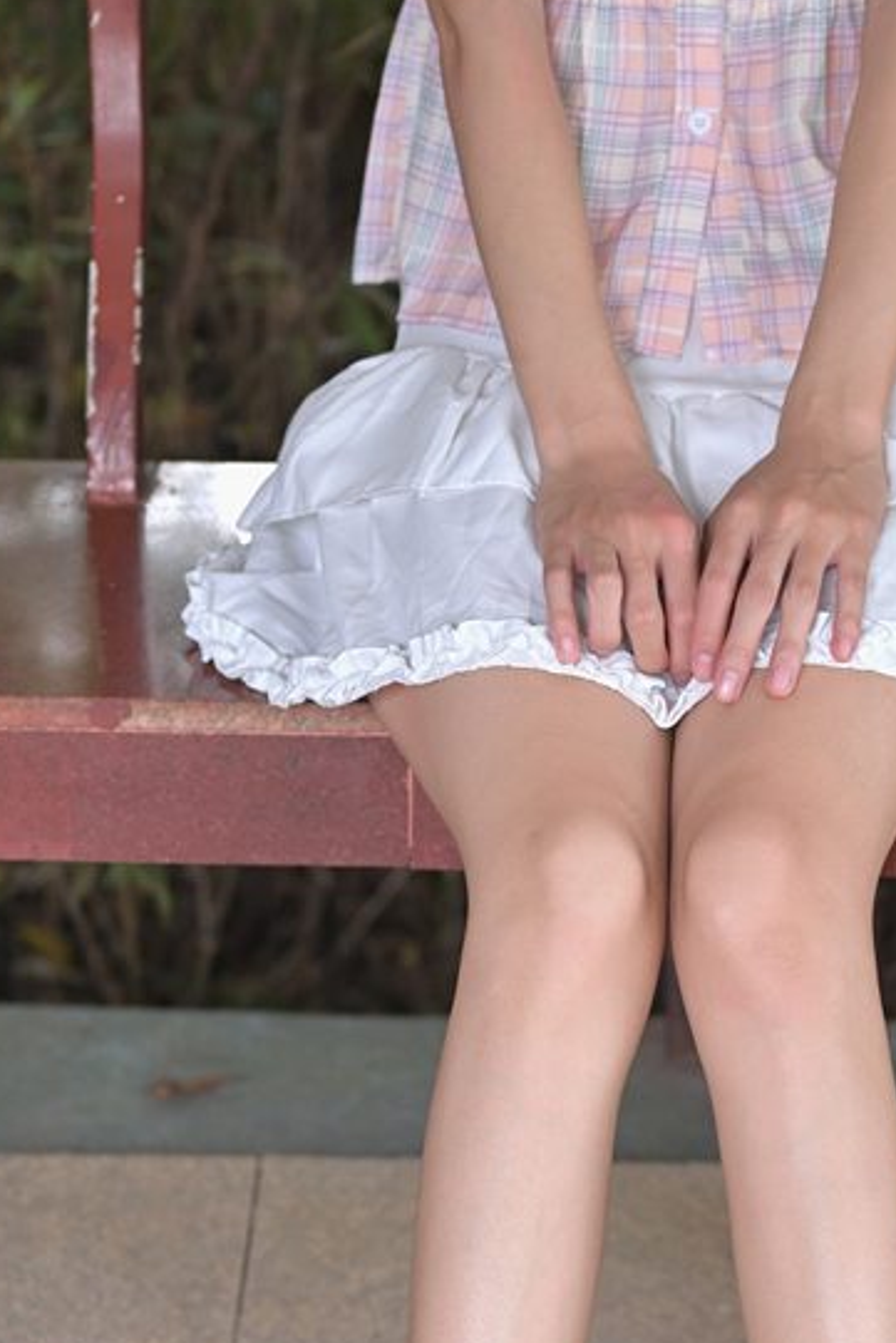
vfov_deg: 14.4
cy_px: 424
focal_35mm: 142
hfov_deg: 9.7
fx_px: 5298
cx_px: 643
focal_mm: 50
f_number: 2.2
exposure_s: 1/100
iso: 400
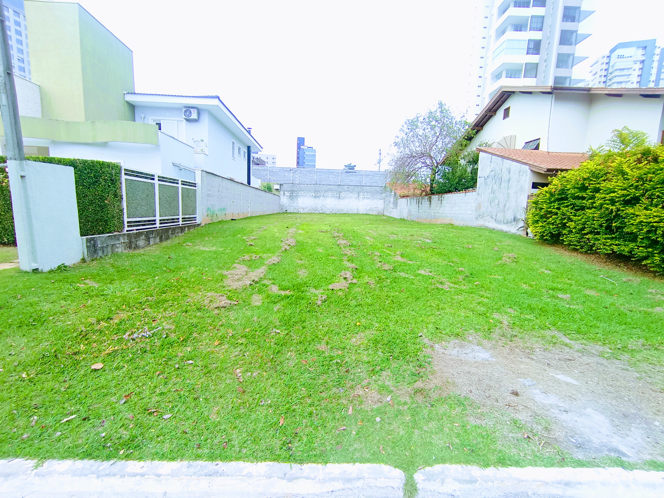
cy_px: 249
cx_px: 332
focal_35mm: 16
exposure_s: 1/311
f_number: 2.2
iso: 50
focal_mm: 1.65
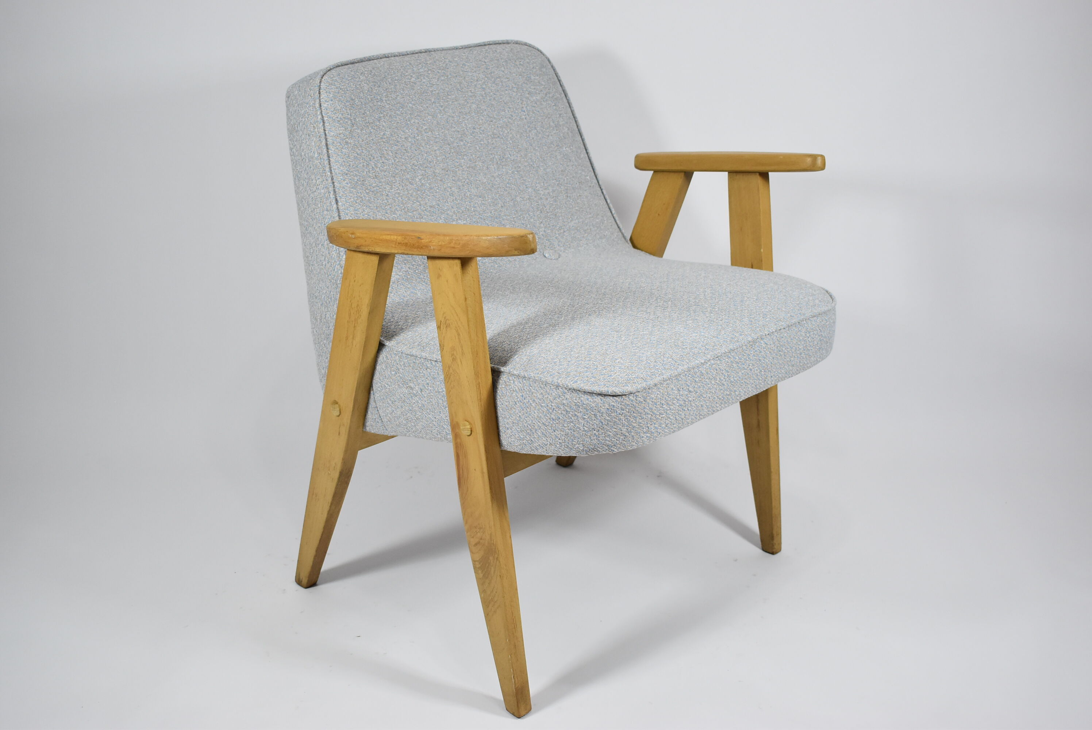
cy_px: 365
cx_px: 546
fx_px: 1229
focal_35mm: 40
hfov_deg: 47.9
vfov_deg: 33.1
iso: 800
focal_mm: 27
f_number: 4
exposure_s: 1/125
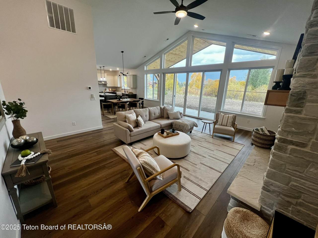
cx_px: 159
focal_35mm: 13
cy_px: 119
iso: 80
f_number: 1.8
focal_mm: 1.57
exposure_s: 1/120
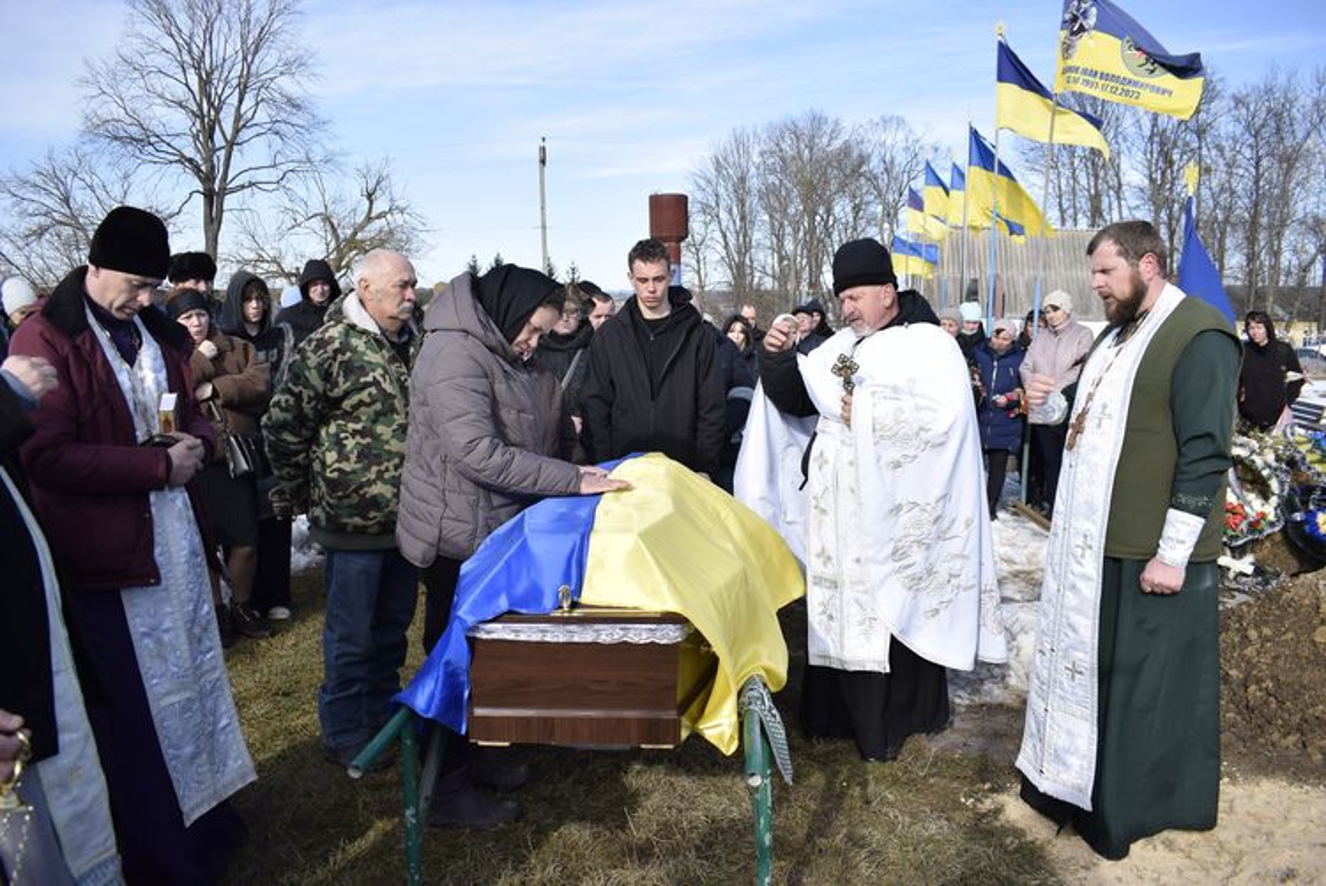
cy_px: 443
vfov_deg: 48.0
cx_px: 663
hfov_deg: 67.4
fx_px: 995
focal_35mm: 27
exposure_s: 1/800
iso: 200
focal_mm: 18
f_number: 5
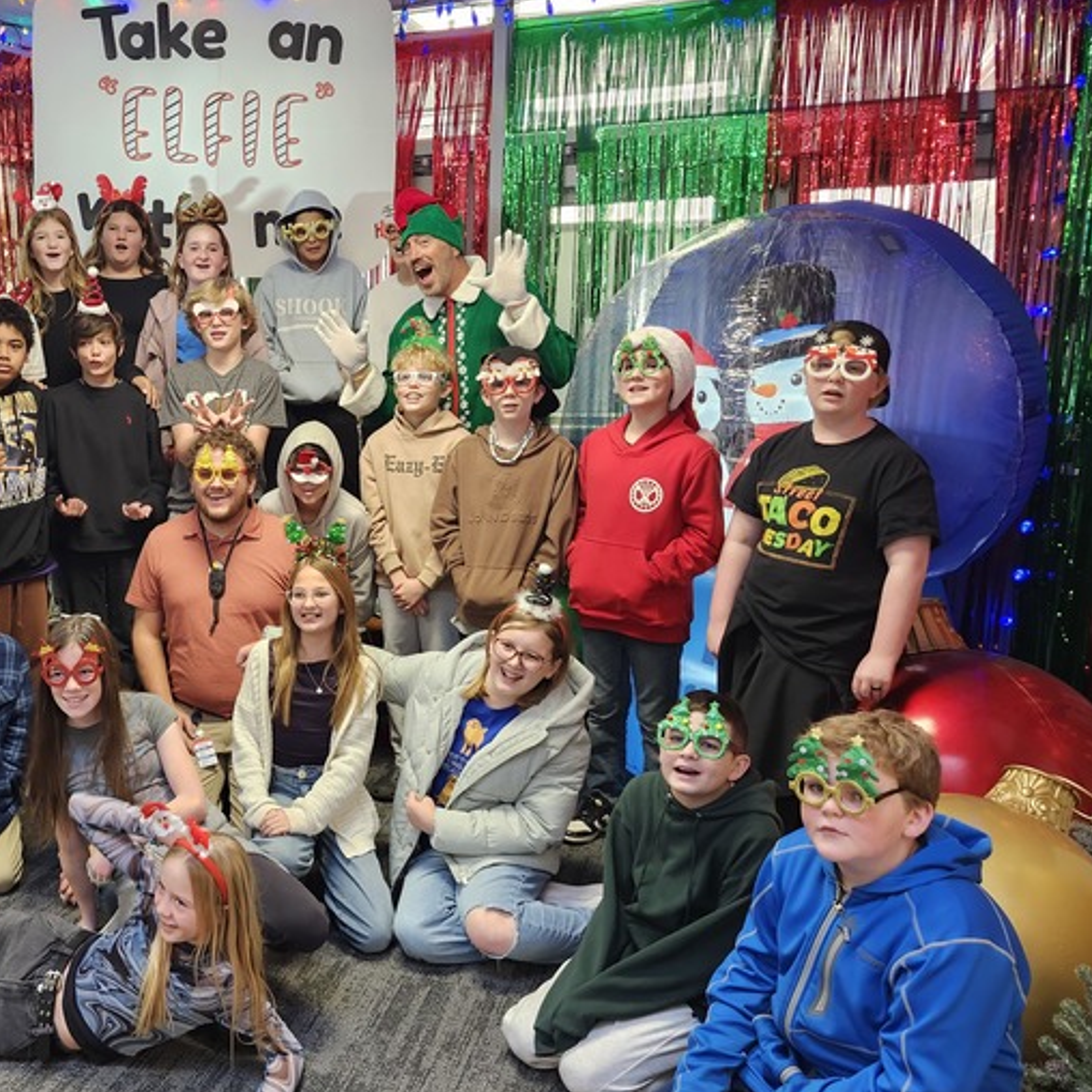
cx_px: 252
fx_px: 1142
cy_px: 574
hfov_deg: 48.8
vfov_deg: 51.1
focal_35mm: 32
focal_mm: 5.54
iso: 320
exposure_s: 1/36.1
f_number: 1.8
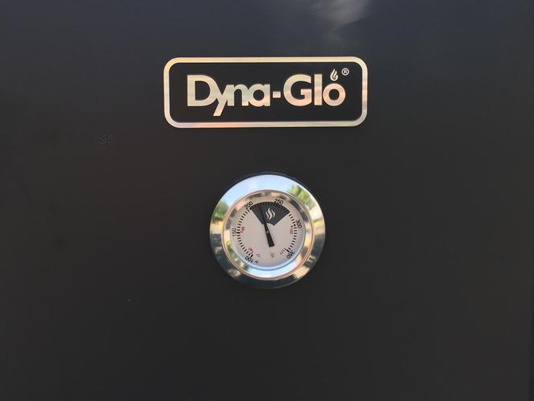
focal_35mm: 39
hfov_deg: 47.9
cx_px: 265
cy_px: 145
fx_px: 602
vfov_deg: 36.6
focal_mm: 4.15
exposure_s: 1/126
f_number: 2.2
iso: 25
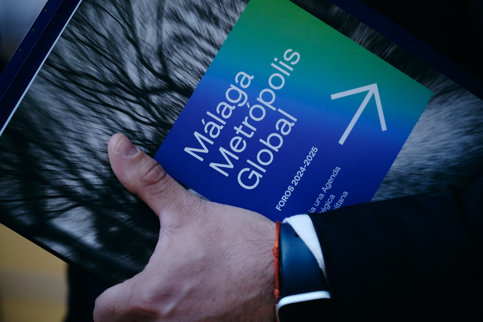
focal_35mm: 194
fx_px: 2602
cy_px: 161
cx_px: 242
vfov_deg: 7.1
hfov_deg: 10.6
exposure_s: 1/60
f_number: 2.8
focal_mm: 129.2
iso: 1000
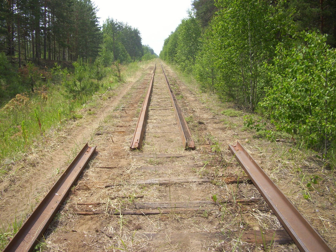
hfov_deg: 54.0
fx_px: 330
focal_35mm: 34
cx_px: 168
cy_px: 126
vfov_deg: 41.8
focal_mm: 5.7
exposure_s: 1/200
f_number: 5.6
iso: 80
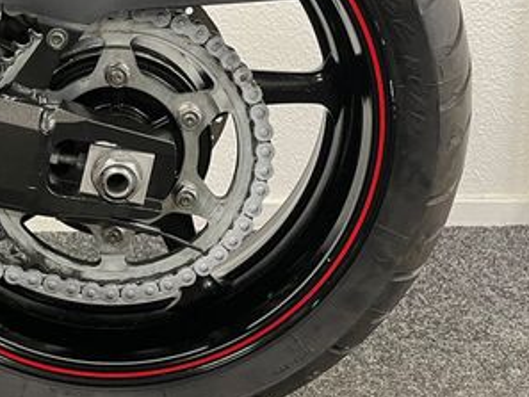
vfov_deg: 25.6
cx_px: 80
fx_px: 856
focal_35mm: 56
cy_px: 66
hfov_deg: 33.0
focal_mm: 5.1
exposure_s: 1/50
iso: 250
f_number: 1.6
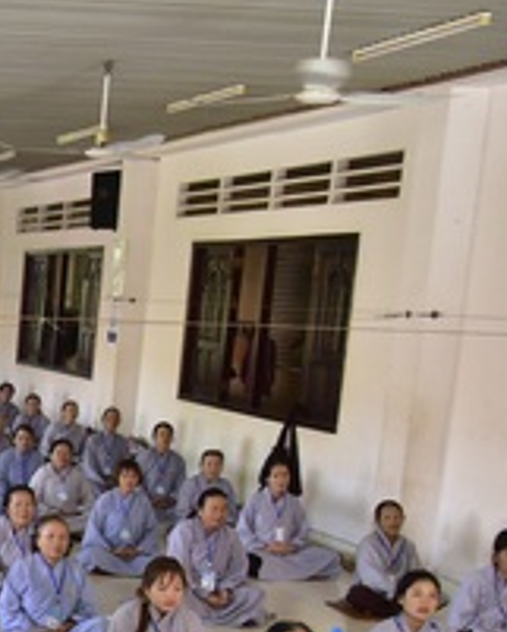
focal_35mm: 73
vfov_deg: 25.4
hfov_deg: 17.8
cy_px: 544
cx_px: -337
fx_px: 1368
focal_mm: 24
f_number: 4
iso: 800
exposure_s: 1/125
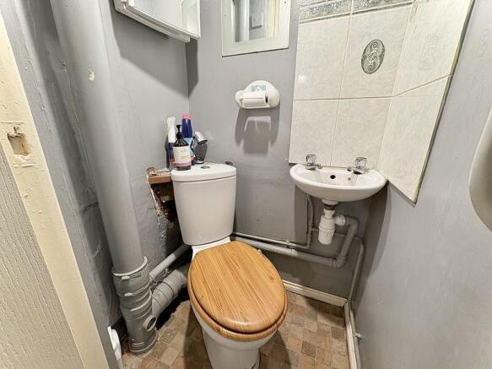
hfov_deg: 102.1
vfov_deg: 85.7
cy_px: 184
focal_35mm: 14
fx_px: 199
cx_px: 246
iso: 200
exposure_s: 1/50
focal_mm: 2.22
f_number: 2.2
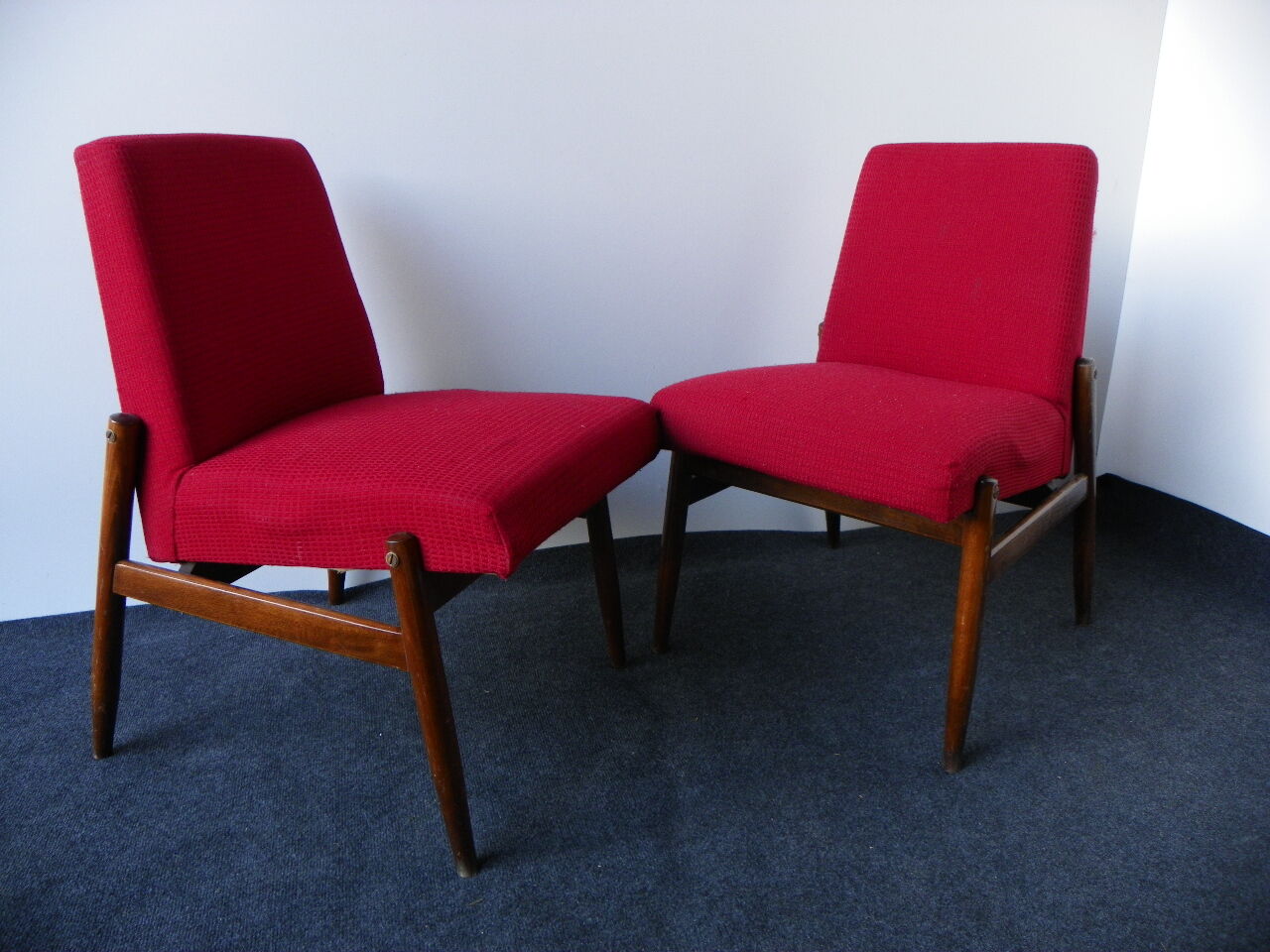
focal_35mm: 26
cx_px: 635
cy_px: 476
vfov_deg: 53.1
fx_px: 954
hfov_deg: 67.3
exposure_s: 1/30
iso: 80
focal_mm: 4.6
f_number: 2.8
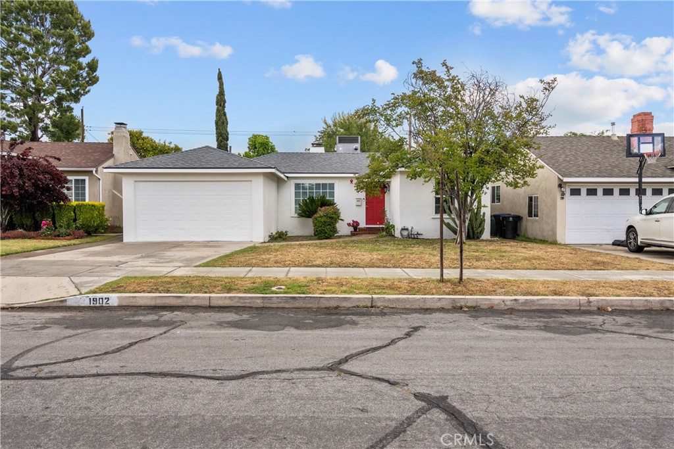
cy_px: 224
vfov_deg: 45.0
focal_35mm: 29
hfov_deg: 63.7
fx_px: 543
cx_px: 337
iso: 2000
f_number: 8
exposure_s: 1/2000
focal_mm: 29
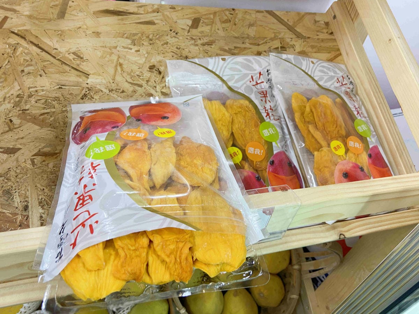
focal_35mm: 26
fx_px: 315
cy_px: 157
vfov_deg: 53.1
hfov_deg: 67.3
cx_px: 210
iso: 100
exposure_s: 1/60
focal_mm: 4.25
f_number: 1.8
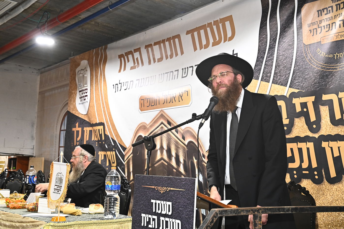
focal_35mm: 46
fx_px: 439
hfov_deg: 42.8
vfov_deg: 29.2
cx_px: 172
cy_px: 114
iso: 2500
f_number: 7.1
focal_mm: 46
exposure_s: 1/200
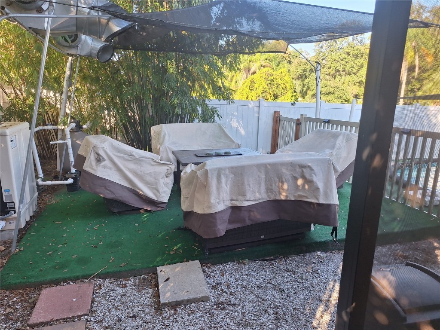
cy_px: 165
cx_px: 220
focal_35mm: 23
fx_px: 292
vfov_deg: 58.9
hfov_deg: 73.9
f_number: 1.8
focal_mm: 5.54
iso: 40
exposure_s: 1/249
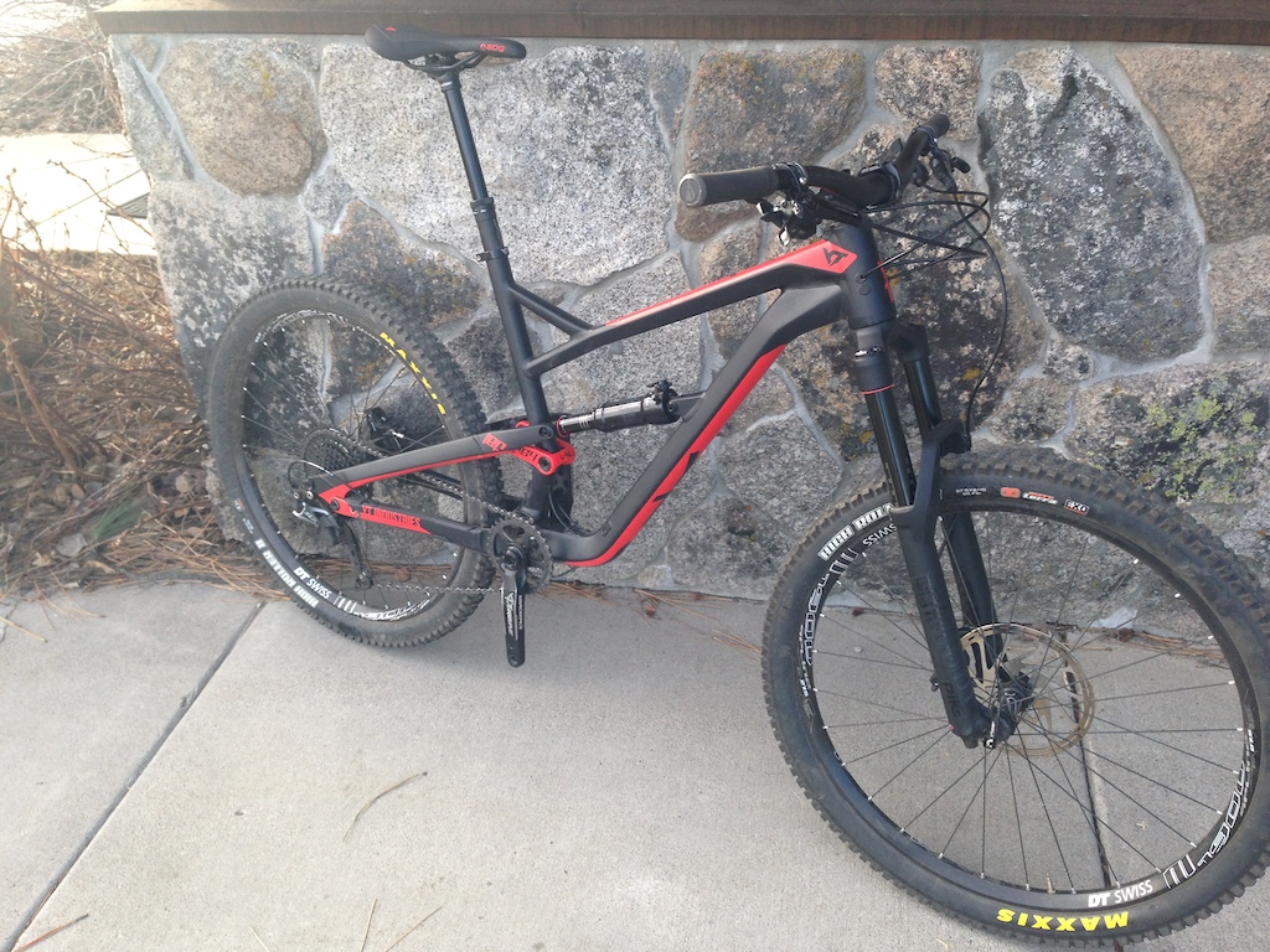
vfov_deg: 42.9
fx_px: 1211
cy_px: 476
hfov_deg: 55.4
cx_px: 635
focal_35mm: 33
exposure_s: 1/120
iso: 50
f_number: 2.4
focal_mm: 4.12
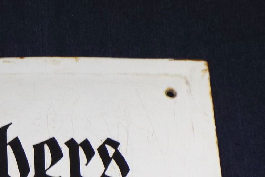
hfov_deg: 20.0
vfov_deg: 13.5
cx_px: -32
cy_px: 242
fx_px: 714
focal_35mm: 97
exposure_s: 1/56
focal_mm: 6.6
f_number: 3.3
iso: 80
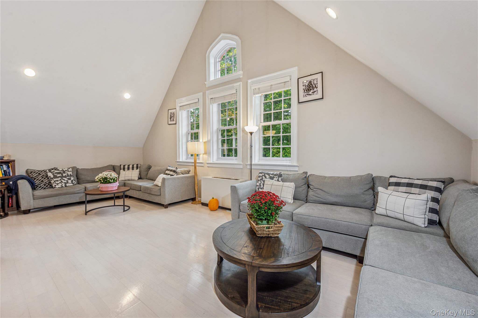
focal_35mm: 14
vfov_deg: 81.1
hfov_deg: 104.3
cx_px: 239
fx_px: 186
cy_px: 159
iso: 200
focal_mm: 14
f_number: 11
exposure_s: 1/3.33
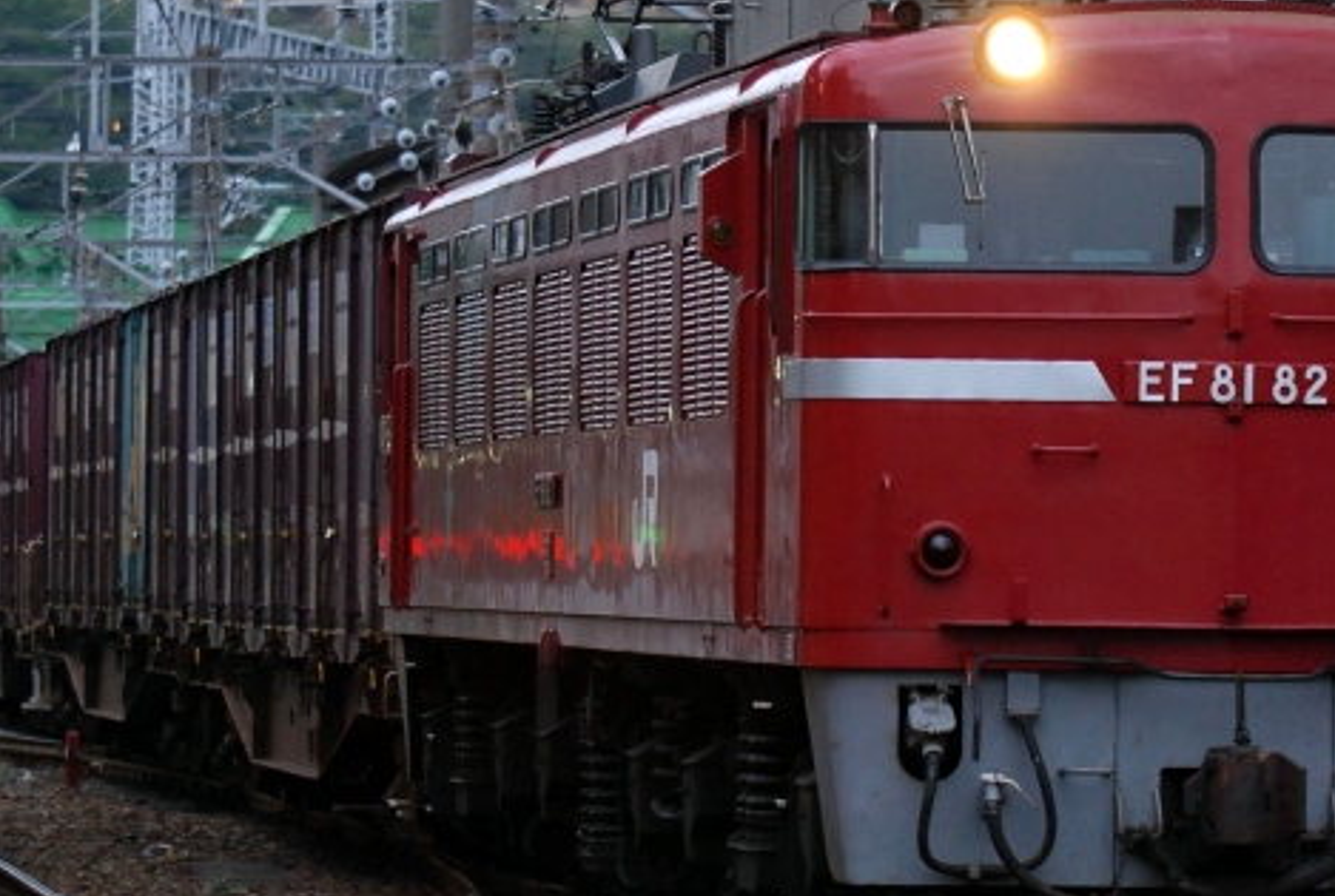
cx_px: 723
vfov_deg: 5.4
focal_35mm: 256
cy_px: 277
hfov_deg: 8.0
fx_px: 9514
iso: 800
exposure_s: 1/100
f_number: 2.8
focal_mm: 100
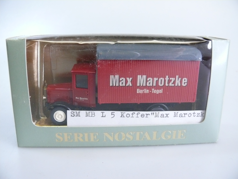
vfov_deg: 40.7
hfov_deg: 52.6
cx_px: 119
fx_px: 241
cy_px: 90
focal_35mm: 35
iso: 400
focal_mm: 7.4
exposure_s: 1/160
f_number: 3.6
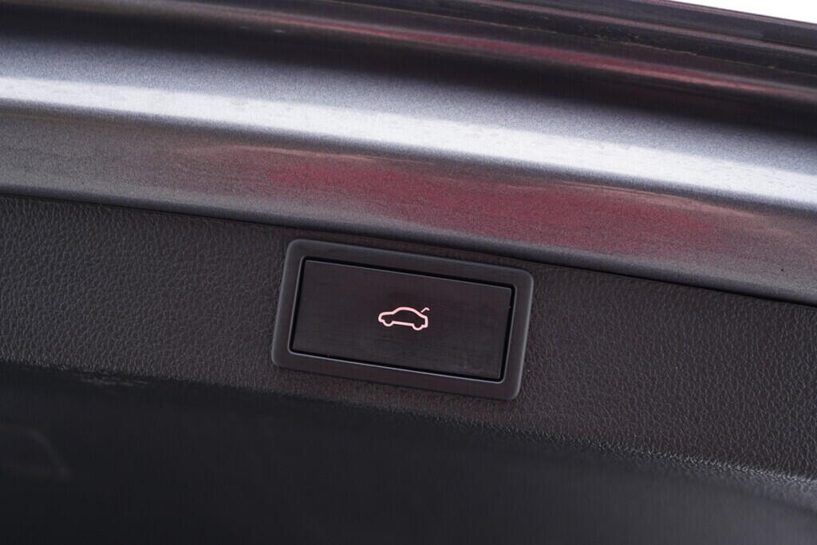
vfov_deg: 36.9
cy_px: 272
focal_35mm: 36
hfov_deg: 53.1
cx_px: 408
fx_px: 817
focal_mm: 24
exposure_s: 1/40
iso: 200
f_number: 2.8
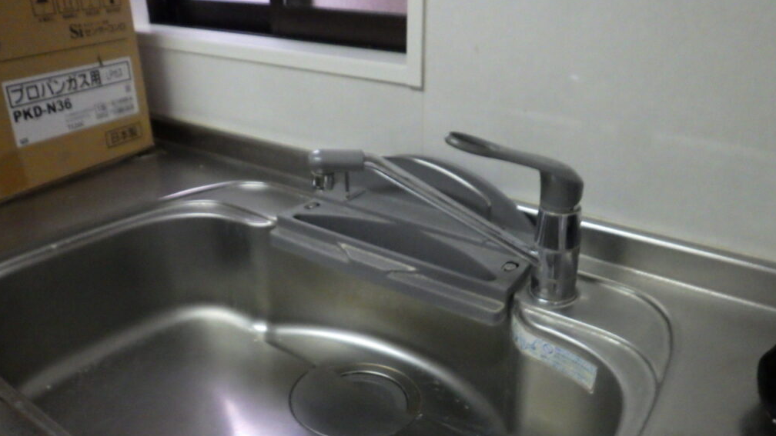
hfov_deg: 62.6
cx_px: 390
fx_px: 638
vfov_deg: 37.6
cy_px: 268
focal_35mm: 31
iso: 1250
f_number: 3.5
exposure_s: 1/60
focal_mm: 5
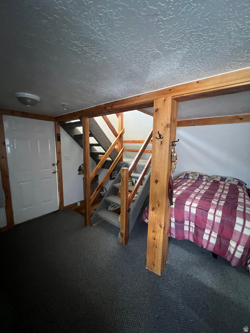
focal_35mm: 13
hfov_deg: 89.9
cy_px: 166
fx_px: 125
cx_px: 125
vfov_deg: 106.2
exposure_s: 1/49
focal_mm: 1.57
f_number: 1.8
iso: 1000
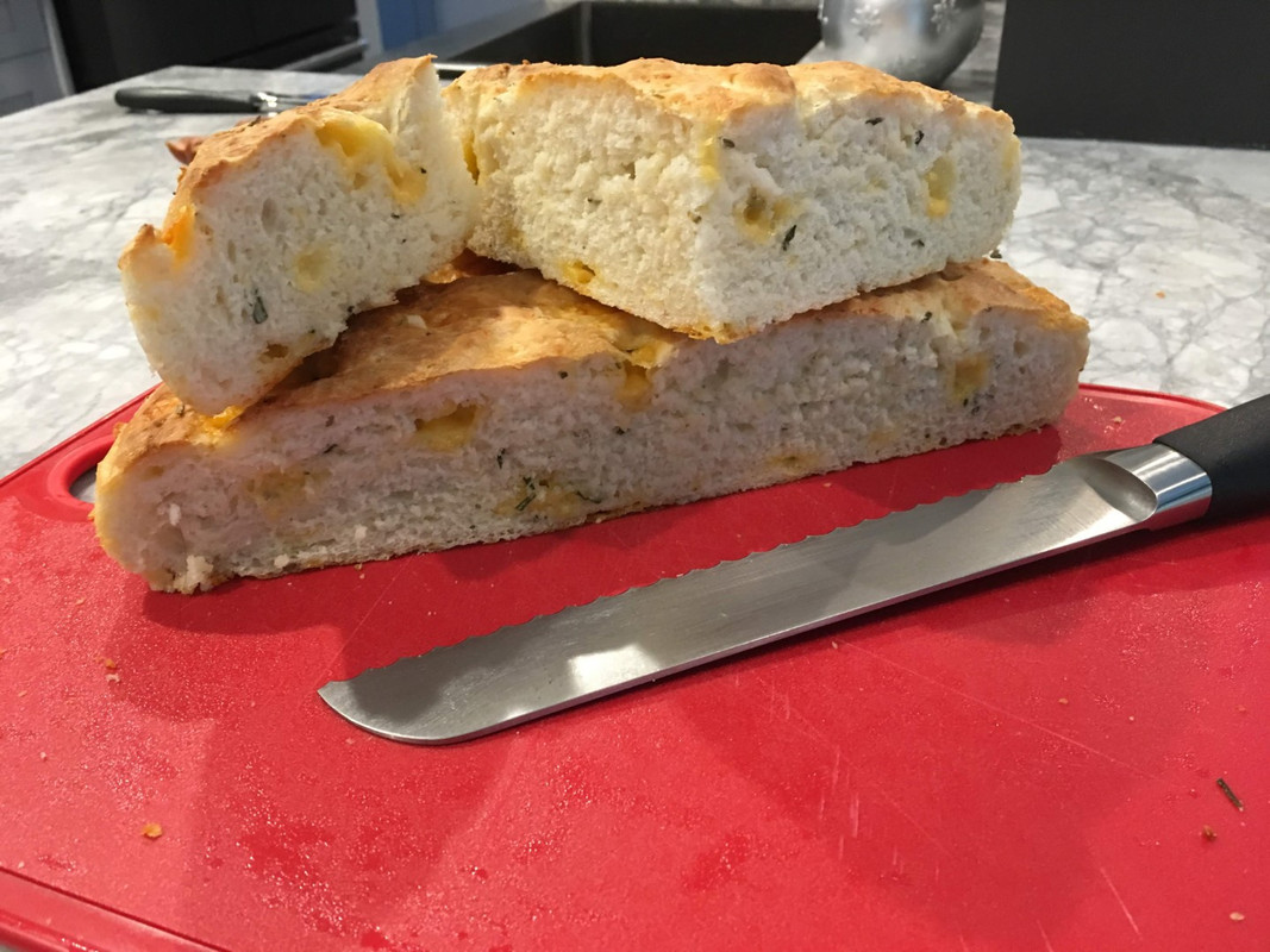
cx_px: 635
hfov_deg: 61.7
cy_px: 476
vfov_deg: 48.2
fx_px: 1064
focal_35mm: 29
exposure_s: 1/10
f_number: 2.2
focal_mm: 4.15
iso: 100
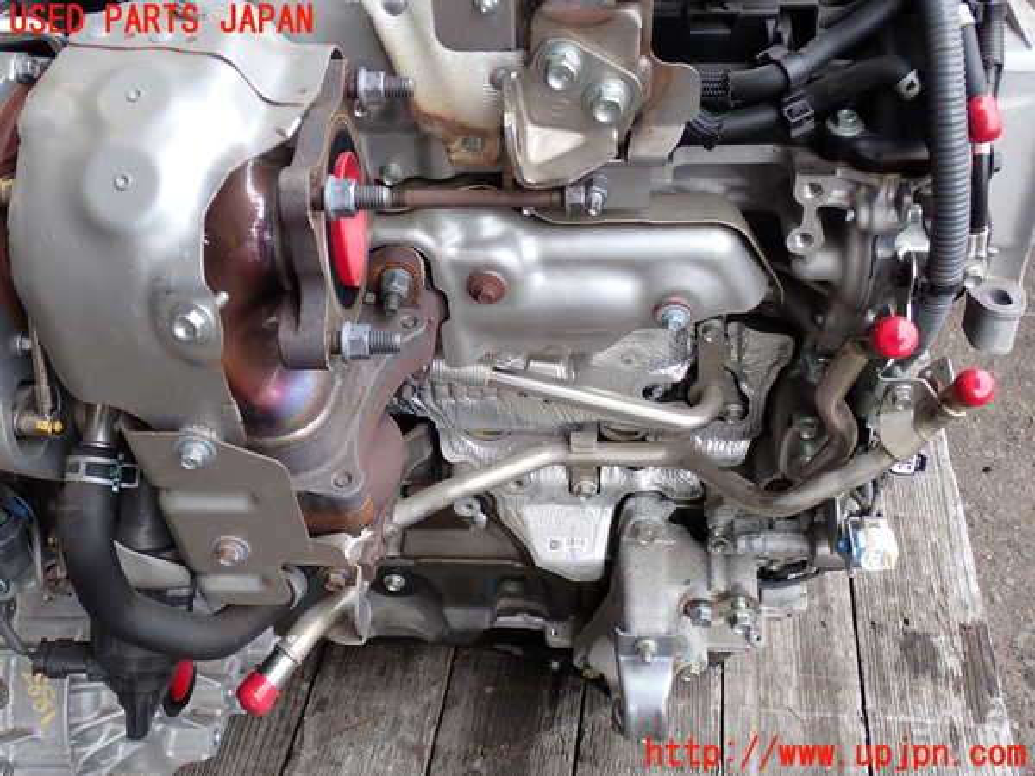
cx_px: 518
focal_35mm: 38
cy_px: 388
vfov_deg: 37.7
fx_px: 1136
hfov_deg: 49.0
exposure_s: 1/100
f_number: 3.5
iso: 100
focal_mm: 6.83
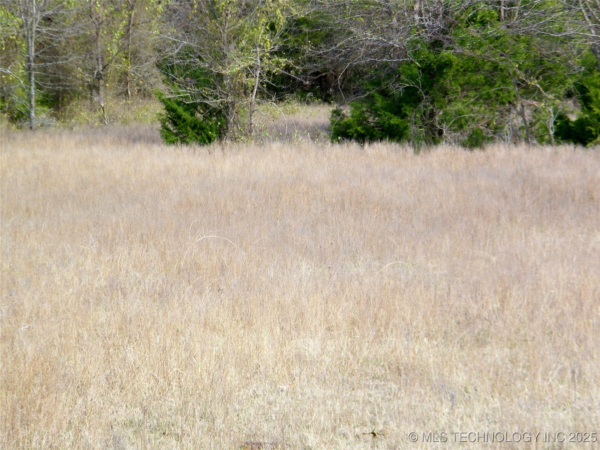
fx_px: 2063
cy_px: 225
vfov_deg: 12.5
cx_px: 300
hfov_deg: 16.6
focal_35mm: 119
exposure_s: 1/200
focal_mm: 21.3
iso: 80
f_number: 4.8
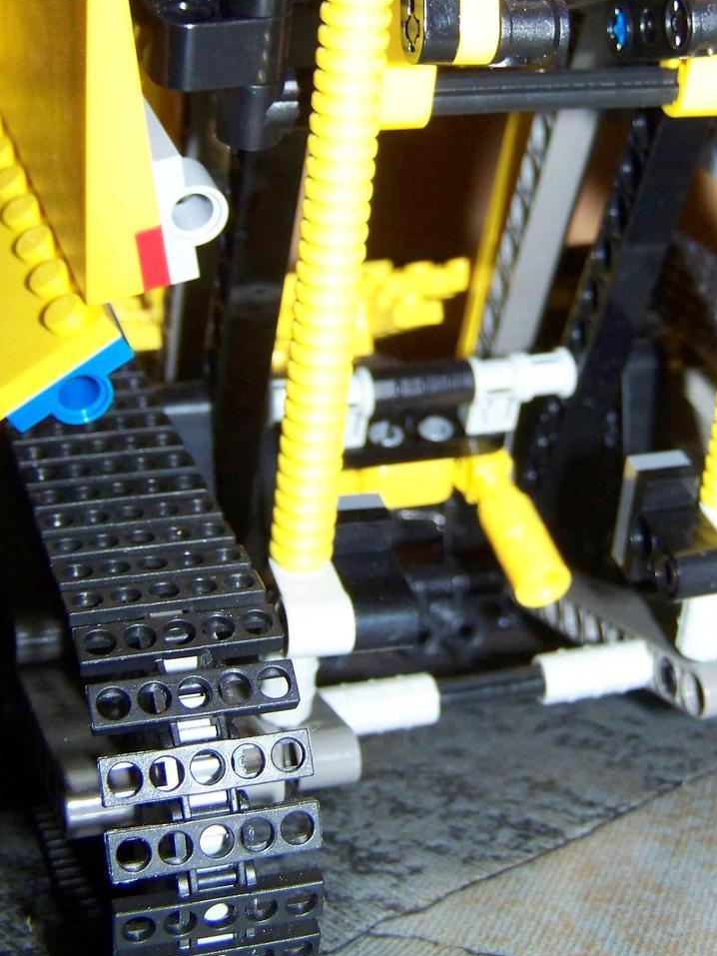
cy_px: 273
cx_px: 495
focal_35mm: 61
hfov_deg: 23.9
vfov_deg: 31.3
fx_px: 1684
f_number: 2.8
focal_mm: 6.3
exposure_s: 1/30
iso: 200
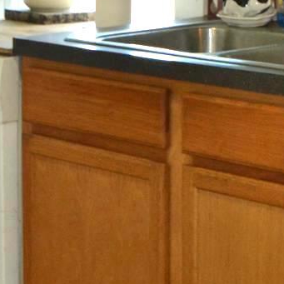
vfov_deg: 12.2
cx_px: 376
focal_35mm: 138
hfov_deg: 12.3
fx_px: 1281
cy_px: -98
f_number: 4.2
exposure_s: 1/60
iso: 500
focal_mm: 18
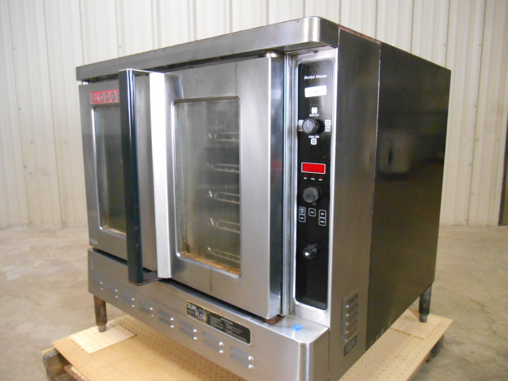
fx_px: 382
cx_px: 254
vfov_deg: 53.1
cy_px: 190
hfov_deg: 67.3
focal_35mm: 26
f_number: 3.4
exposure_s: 1/15
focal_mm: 4.7
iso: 800
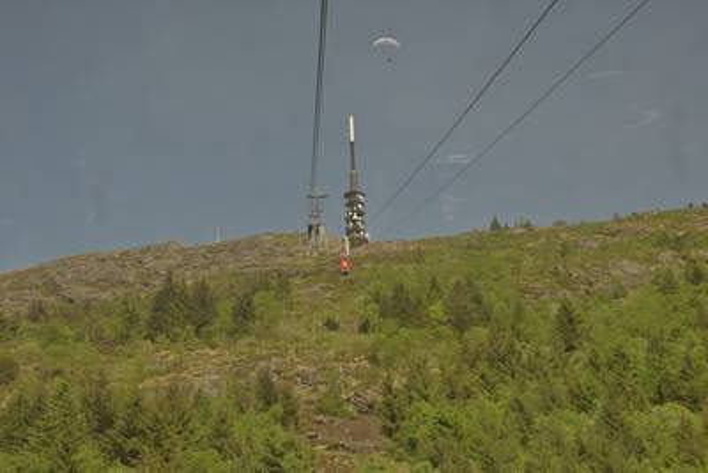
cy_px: 236
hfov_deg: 26.0
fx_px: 1534
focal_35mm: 78
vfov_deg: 17.5
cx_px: 354
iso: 100
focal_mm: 78
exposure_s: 1/80
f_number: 18
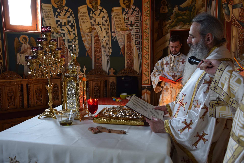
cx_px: 122
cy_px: 82
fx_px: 244
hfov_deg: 53.1
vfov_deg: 36.9
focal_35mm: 36
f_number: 4
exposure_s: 1/60
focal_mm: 24
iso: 720
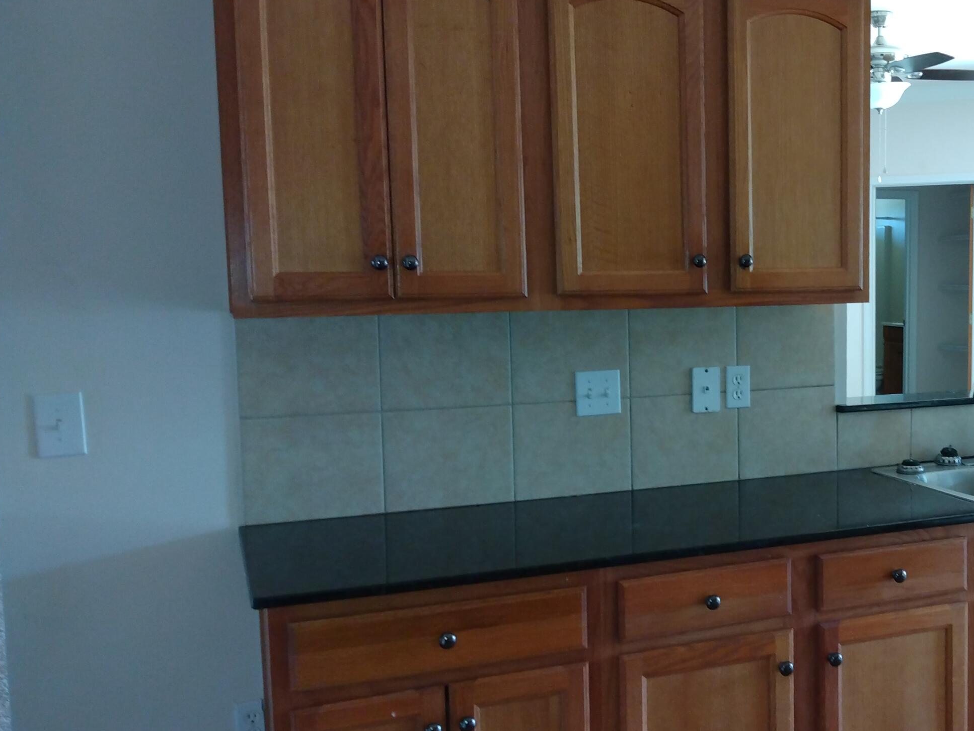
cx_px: 751
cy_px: 384
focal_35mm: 31
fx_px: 872
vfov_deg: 45.4
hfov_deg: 55.1
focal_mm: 3.54
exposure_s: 1/30
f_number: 2
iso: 253
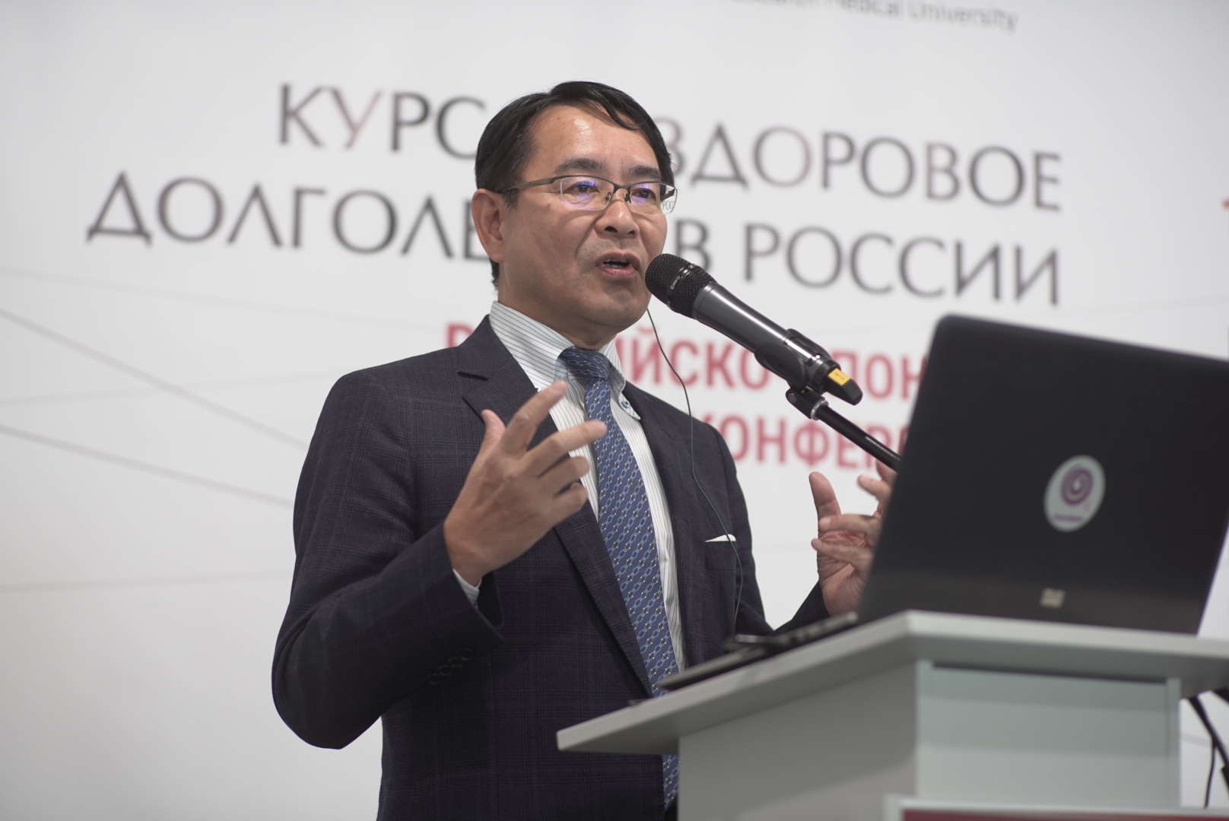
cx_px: 614
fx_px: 2904
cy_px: 410
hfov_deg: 23.9
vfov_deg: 16.1
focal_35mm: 85
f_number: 2.8
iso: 1000
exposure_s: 1/160
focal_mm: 85
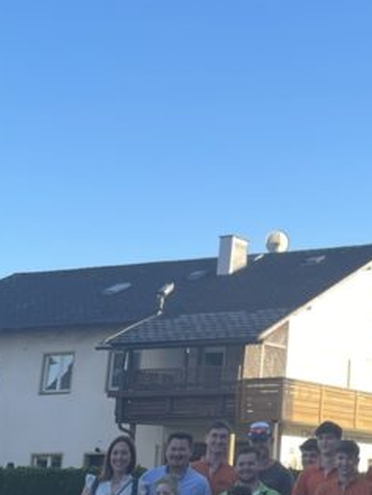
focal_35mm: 84
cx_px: 466
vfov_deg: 23.1
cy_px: 141
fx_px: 1203
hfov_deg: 16.7
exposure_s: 1/221
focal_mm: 4.2
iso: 32
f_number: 1.6
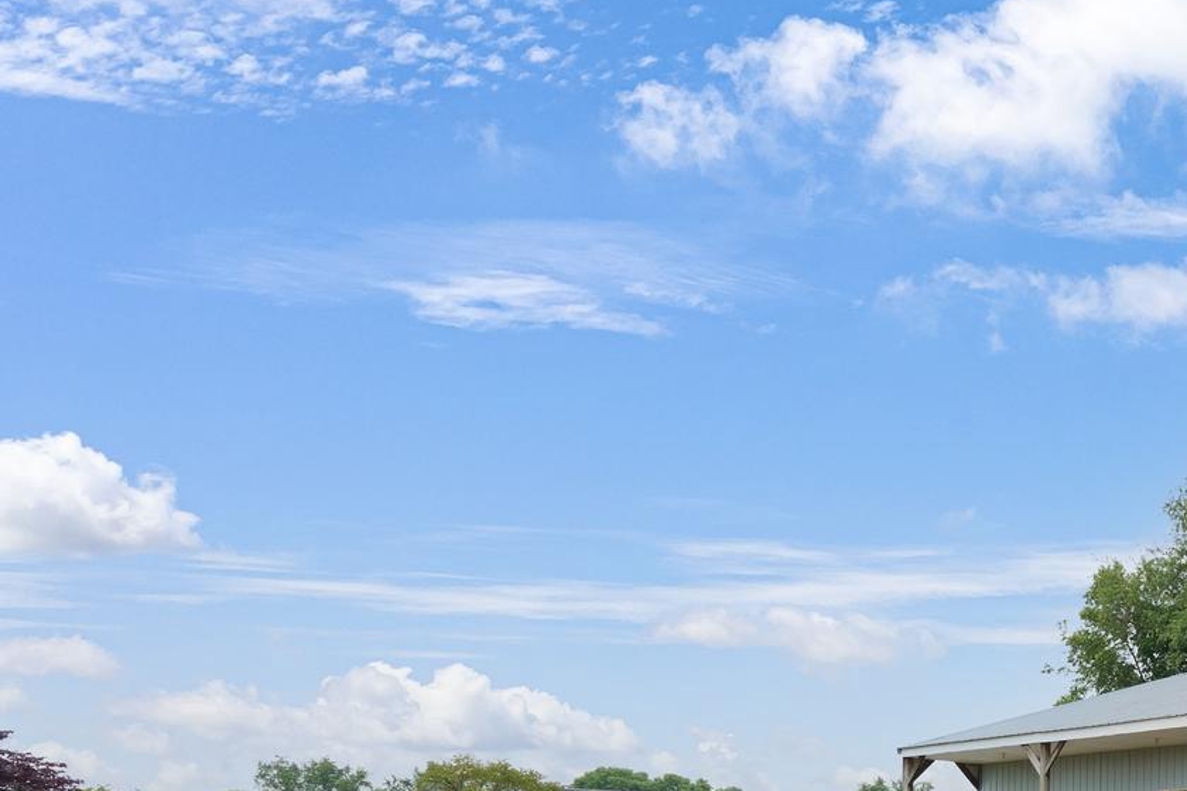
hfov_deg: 38.0
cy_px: 886
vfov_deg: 30.3
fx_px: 1286
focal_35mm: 39
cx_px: 1402
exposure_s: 1/160
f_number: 8
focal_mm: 16
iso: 100
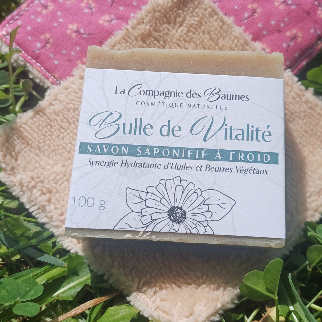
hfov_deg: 39.9
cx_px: 191
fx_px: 442
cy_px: 122
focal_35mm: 42
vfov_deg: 39.8
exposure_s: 1/2545
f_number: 1.8
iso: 50
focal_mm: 4.65
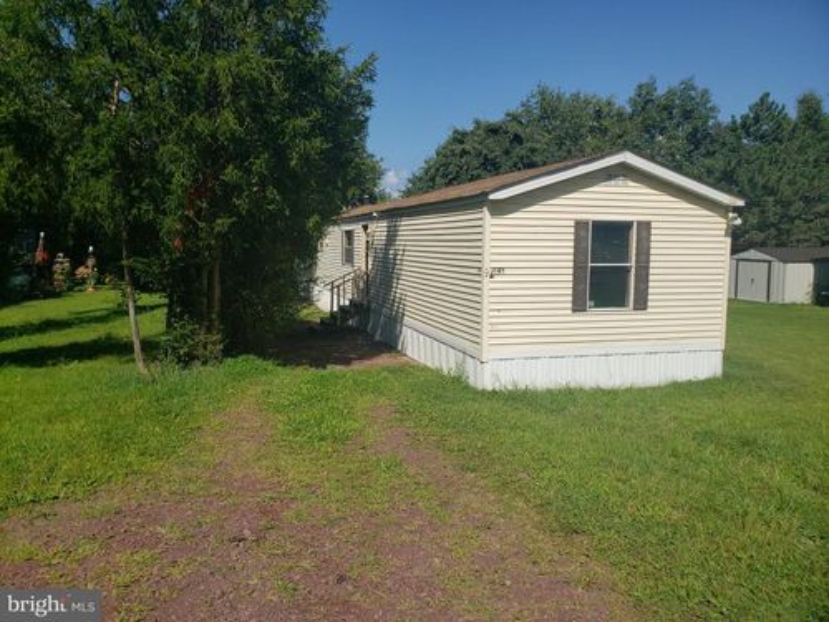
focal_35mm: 26
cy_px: 311
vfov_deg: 53.1
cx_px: 414
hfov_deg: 67.3
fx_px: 623
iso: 50
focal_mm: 4.3
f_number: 2.4
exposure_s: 1/2650
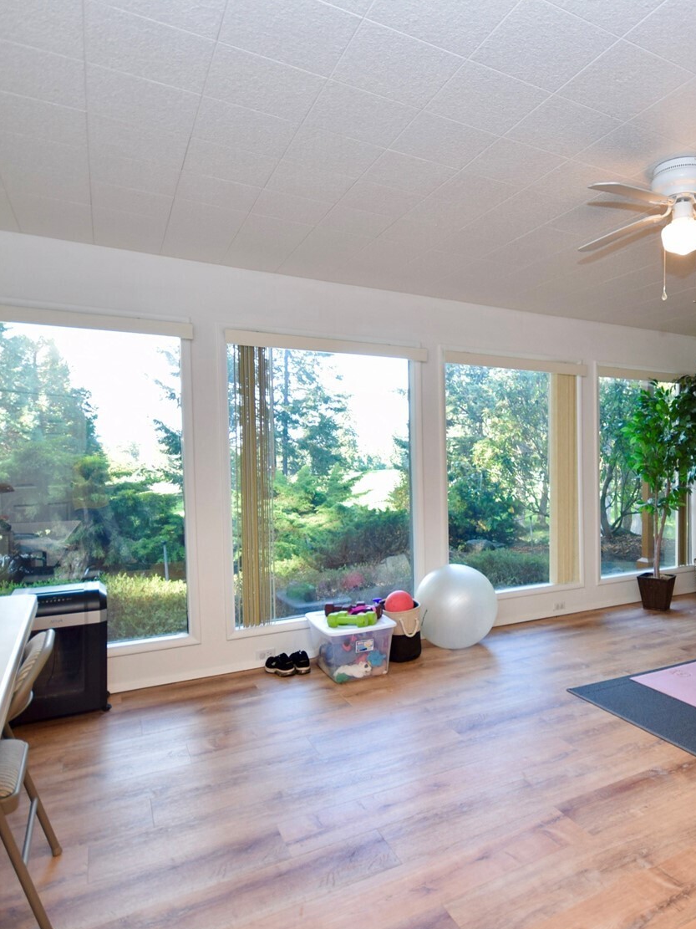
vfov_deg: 76.4
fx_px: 590
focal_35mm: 22
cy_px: 472
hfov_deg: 58.0
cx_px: 519
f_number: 4.5
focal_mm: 10
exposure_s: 1/80
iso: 400
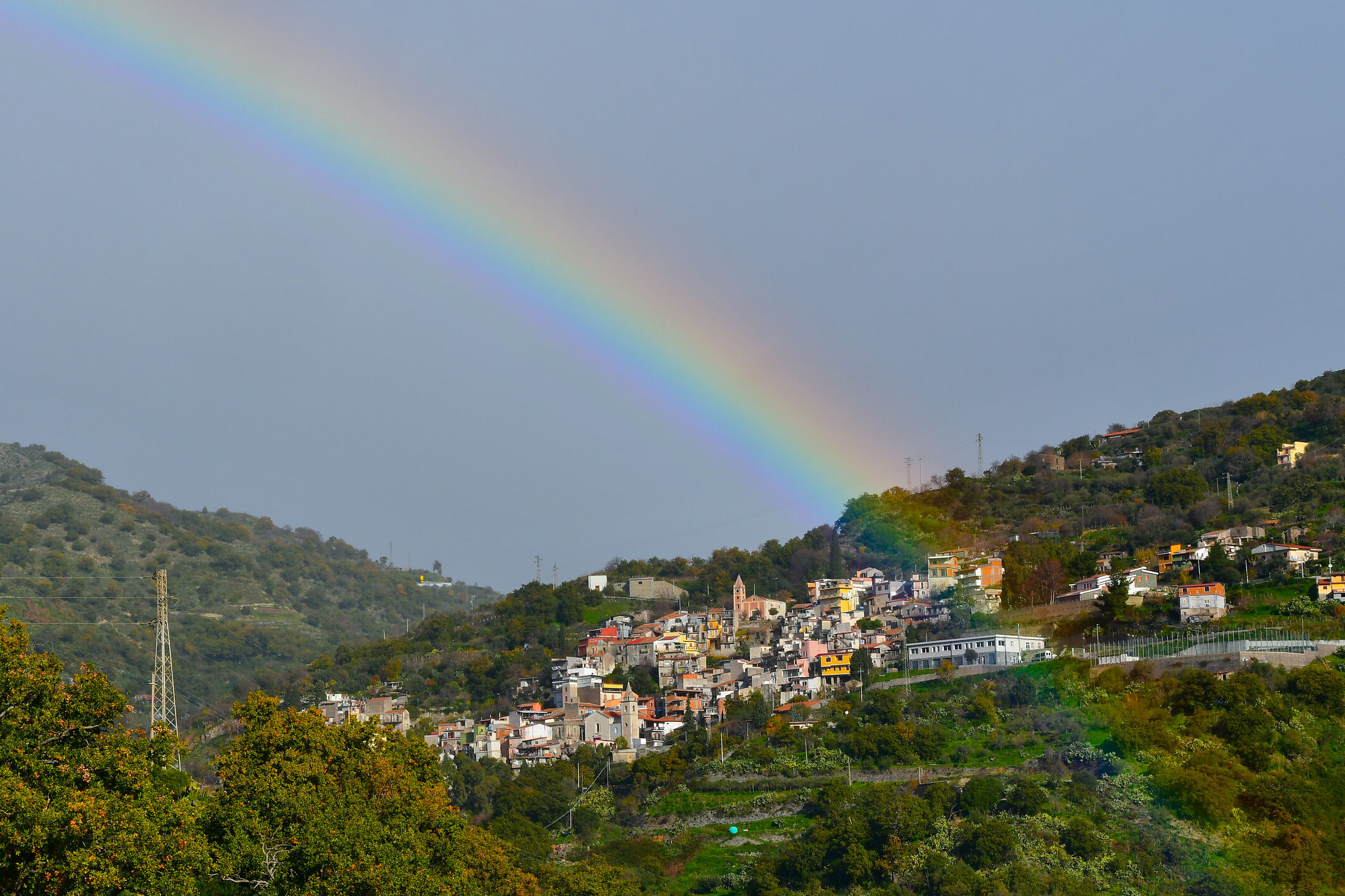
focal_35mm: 101
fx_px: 3773
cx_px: 641
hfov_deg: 20.2
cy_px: 487
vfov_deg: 13.6
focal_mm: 60
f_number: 14
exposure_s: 1/250
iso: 100
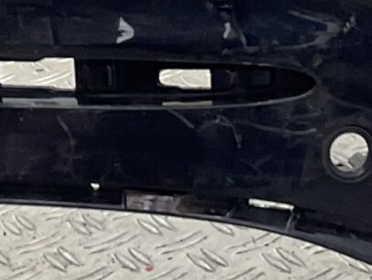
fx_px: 1946
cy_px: -145
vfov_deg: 8.0
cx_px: 111
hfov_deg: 10.9
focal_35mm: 181
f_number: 1.8
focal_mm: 3
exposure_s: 1/120
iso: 32
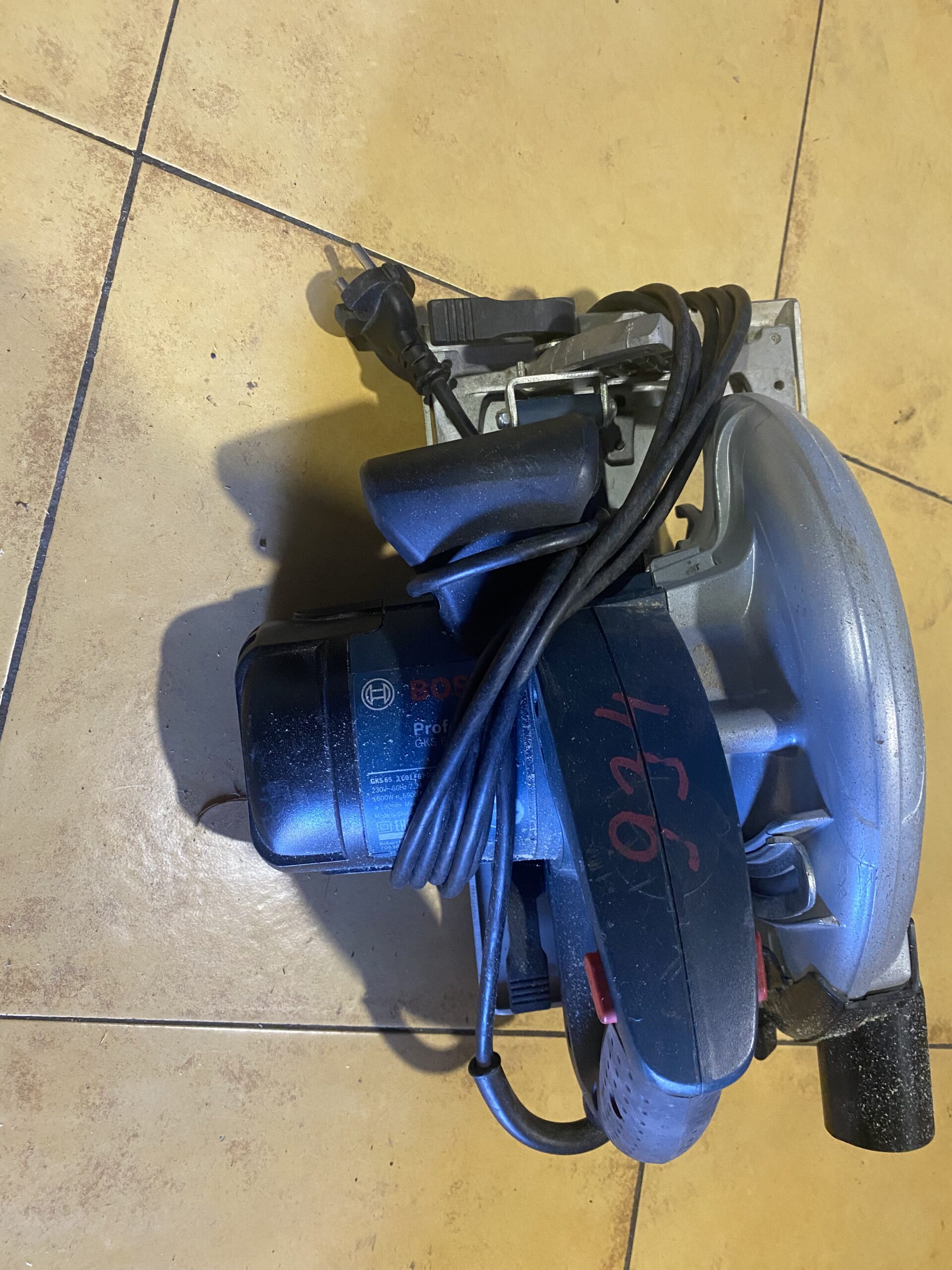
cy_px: 635
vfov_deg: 67.3
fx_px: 953
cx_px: 476
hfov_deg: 53.1
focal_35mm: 26
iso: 500
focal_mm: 4.25
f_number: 1.8
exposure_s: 1/50
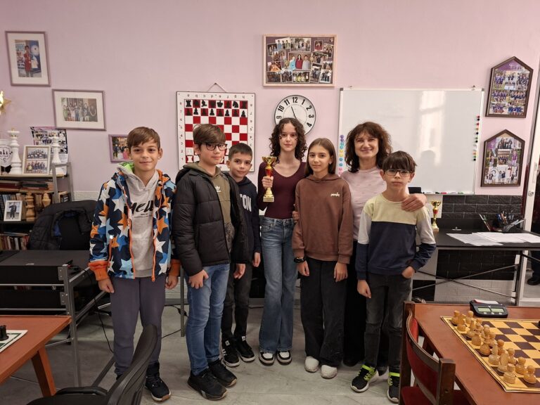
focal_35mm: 23
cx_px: 270
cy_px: 202
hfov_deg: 73.9
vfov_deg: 58.9
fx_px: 359
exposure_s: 1/100
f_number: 1.8
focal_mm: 5.54
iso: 200
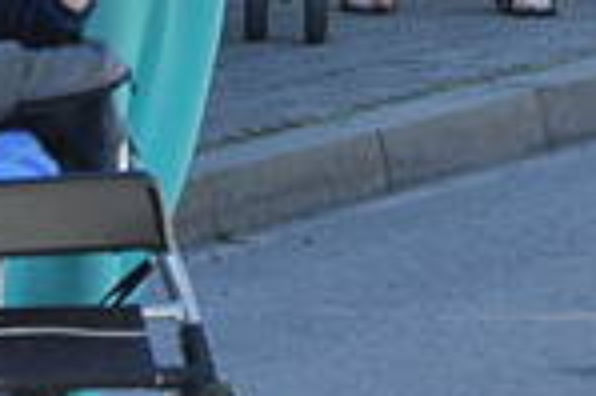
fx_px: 12734
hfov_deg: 2.7
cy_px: -342
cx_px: 328
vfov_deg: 1.8
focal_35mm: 770
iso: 400
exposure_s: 1/640
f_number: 6.3
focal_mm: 90
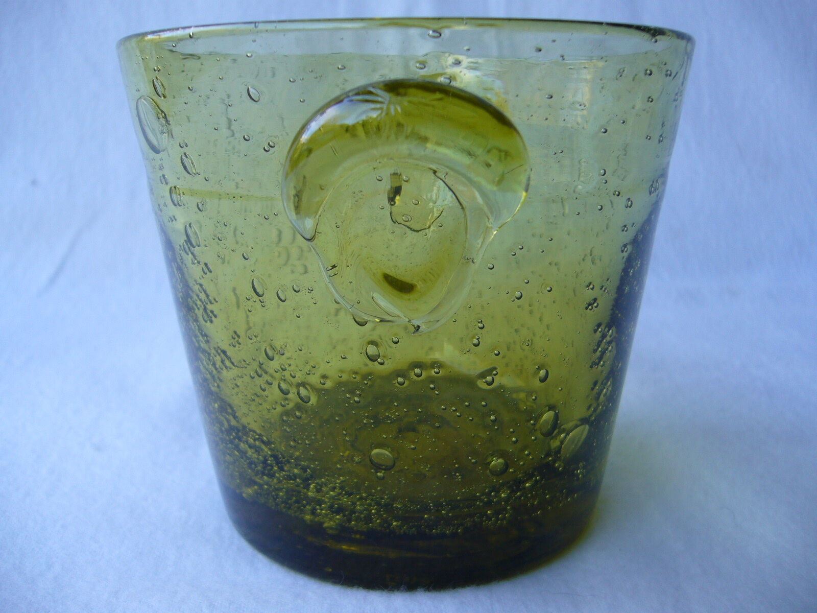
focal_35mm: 35
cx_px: 408
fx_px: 826
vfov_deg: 40.7
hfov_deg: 52.6
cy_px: 306
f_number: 2.8
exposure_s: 1/60
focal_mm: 5.8
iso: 80
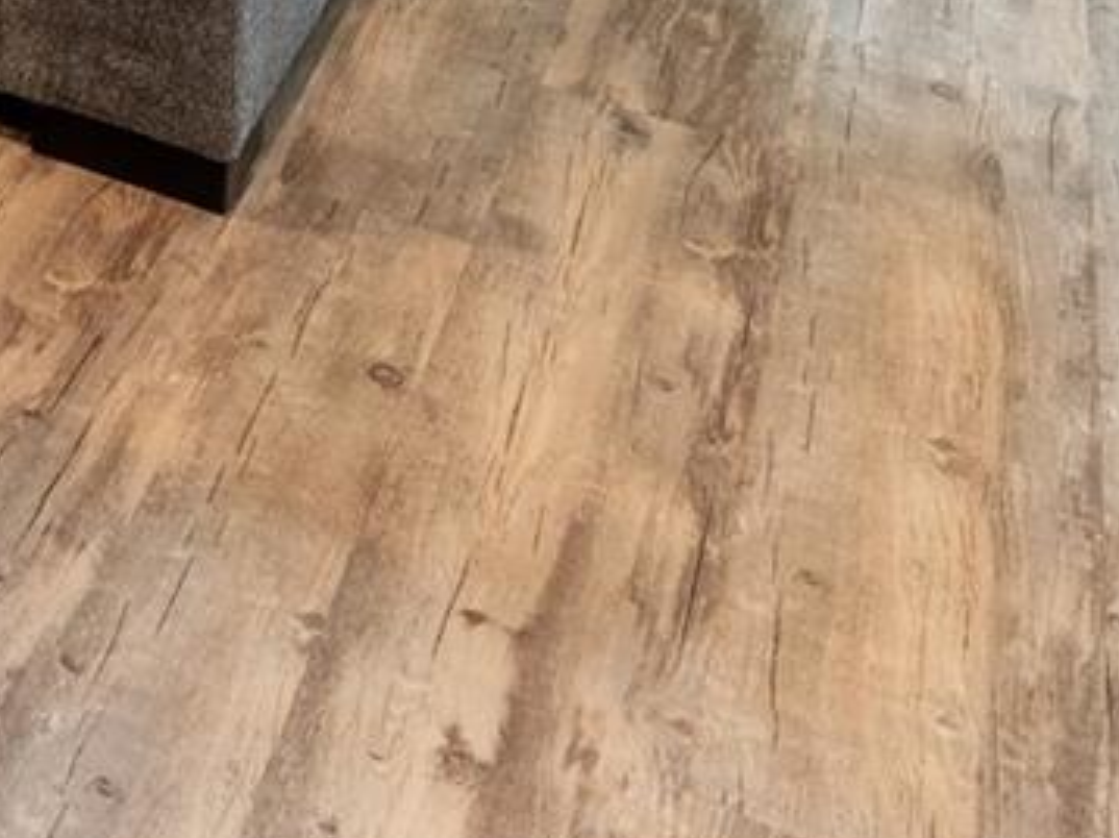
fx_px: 2487
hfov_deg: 16.5
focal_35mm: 77
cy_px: -1234
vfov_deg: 13.4
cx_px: -1319
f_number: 8
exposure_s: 1/1.25
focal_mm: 14
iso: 250
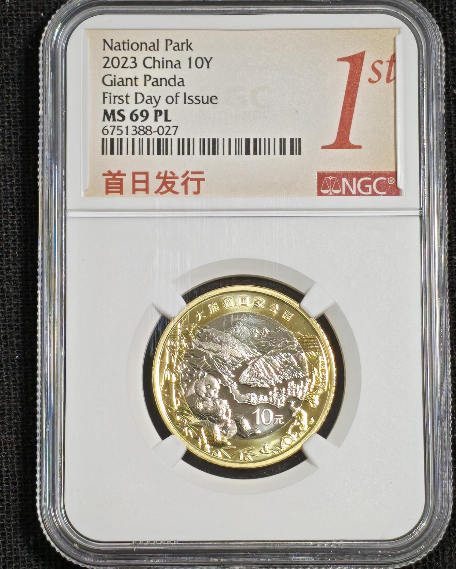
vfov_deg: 15.3
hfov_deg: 12.2
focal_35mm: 126
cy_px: 271
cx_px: 229
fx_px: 2125
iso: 50
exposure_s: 1/823
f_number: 1.5
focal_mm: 4.94
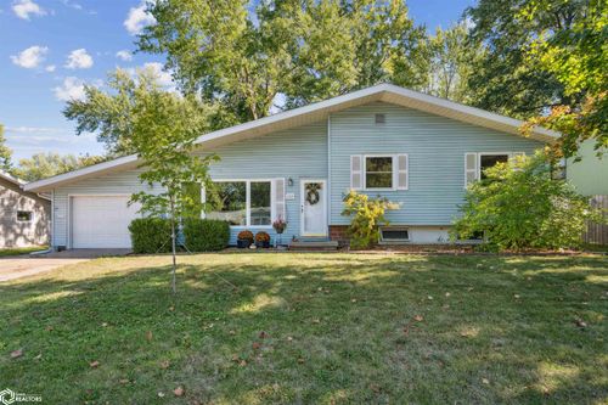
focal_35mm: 19
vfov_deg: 64.5
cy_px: 202
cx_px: 304
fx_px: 321
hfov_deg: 86.9
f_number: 9
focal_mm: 19
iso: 800
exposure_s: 1/250
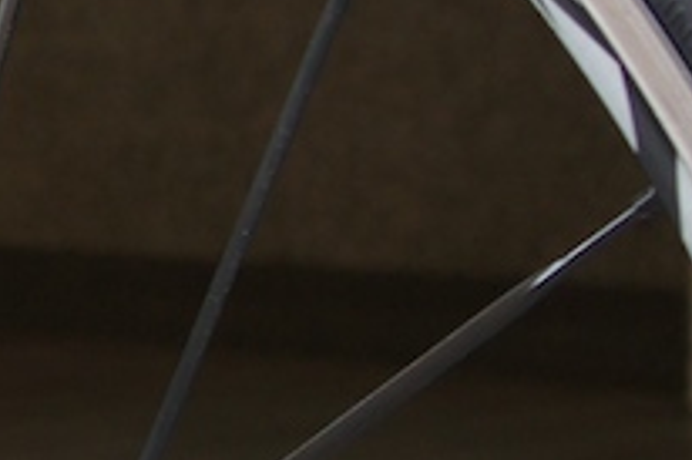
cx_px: -816
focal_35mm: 233
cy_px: 342
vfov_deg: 5.9
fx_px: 4477
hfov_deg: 8.3
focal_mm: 25
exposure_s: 1/40
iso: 320
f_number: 4
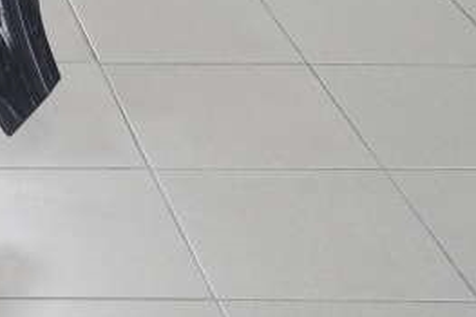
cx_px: -337
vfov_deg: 9.6
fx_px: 1823
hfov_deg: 13.6
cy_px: -186
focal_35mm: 138
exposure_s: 1/160
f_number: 4
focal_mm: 22
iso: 4000
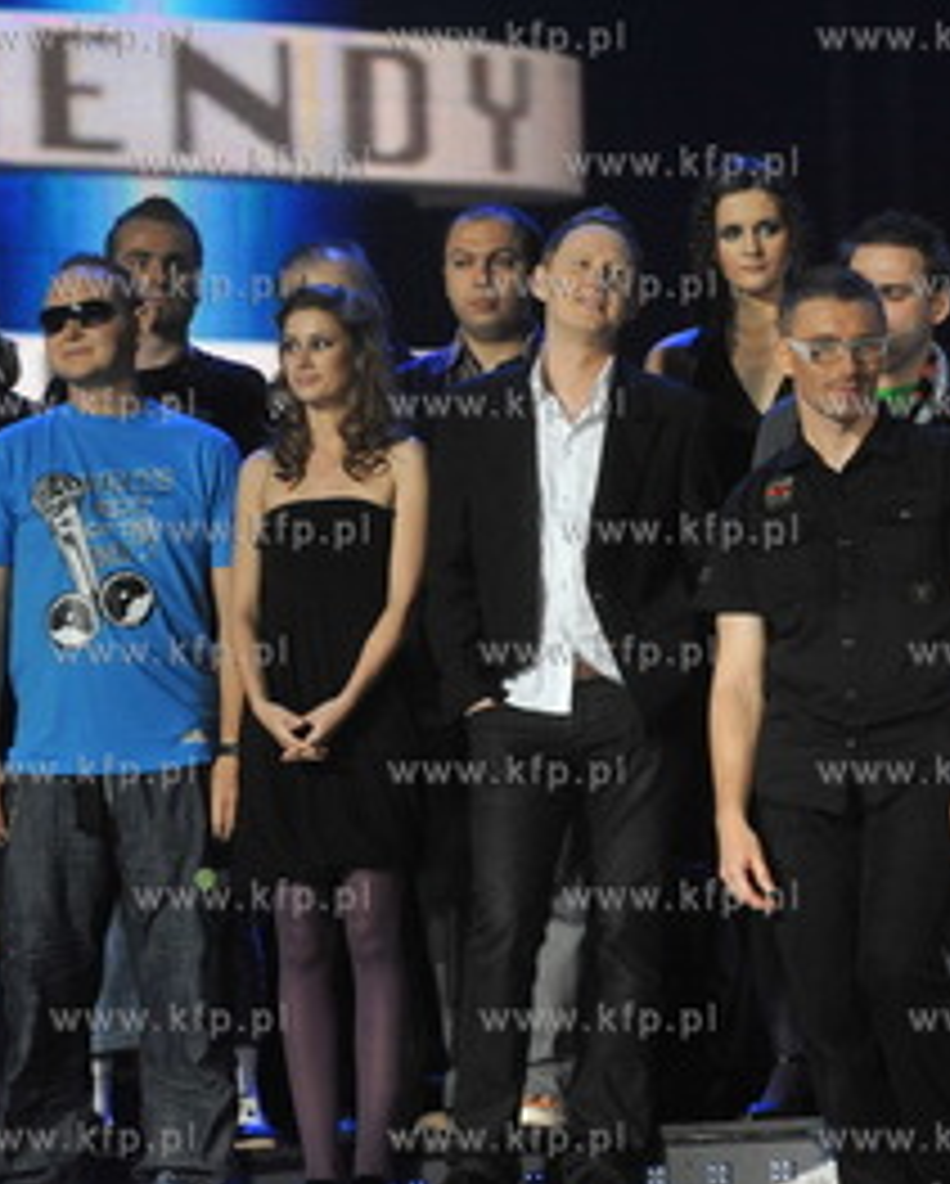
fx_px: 7999
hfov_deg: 6.8
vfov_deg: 8.5
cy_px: 590
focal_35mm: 228
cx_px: 410
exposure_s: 1/250
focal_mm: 160
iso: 3200
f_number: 5.6
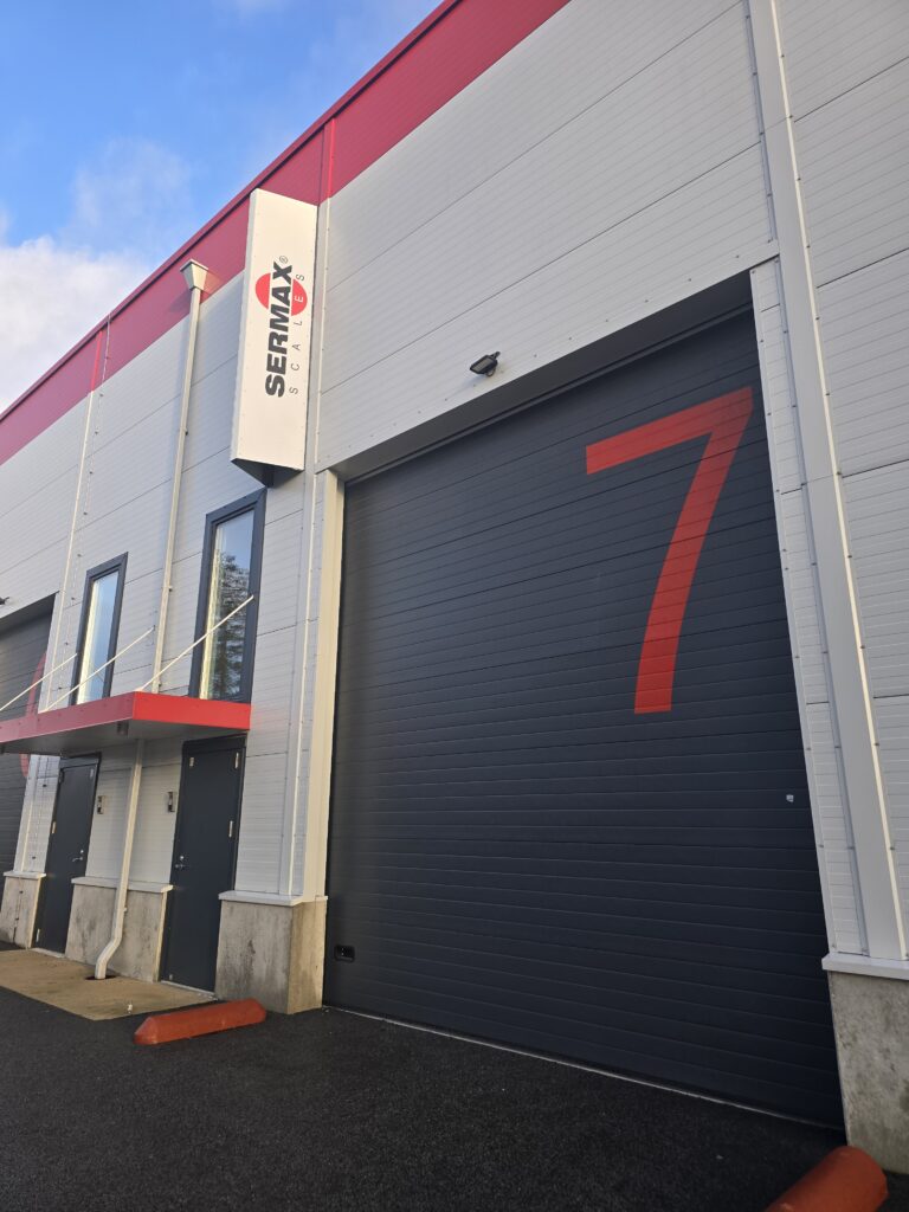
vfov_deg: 73.9
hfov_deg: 58.9
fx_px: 805
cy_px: 606
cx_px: 454
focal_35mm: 23
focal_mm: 6.3
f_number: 1.7
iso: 12
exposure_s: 1/121
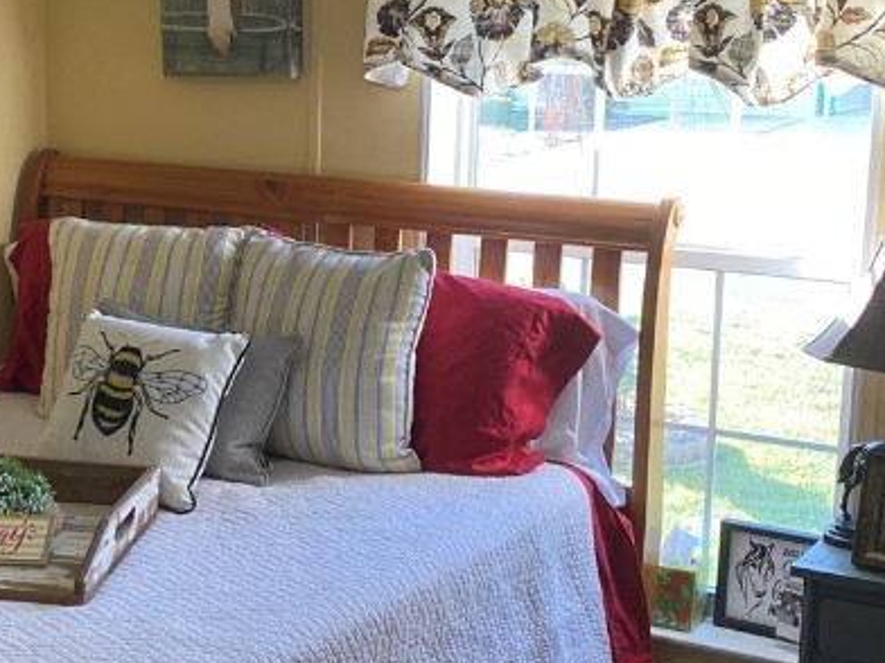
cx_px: 219
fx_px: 1739
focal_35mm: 68
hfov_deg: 28.1
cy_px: 277
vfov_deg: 21.6
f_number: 1.8
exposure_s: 1/120
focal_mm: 4.25
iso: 125
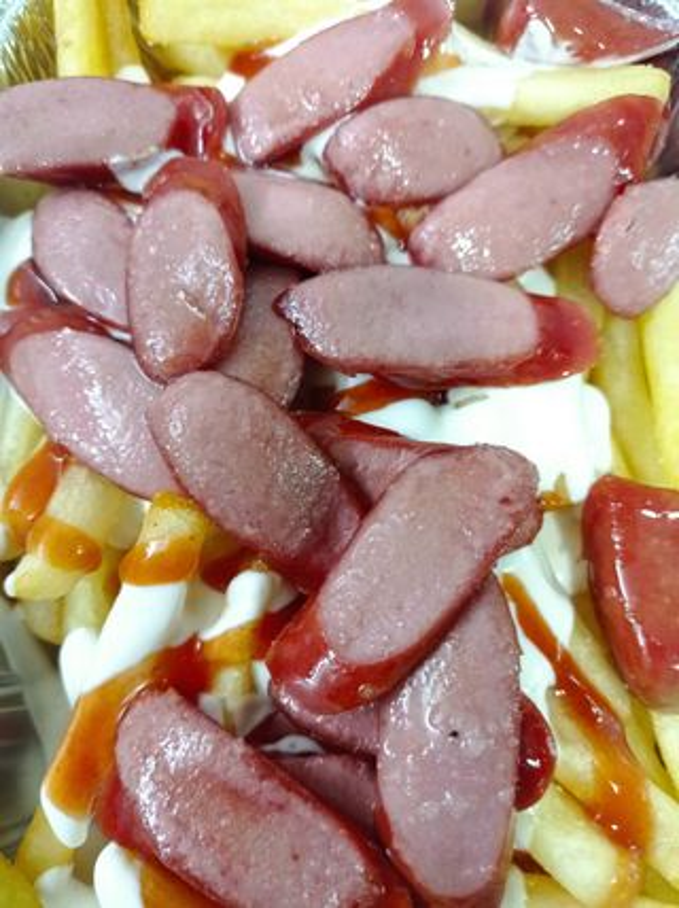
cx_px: 340
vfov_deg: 63.5
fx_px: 734
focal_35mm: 28
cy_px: 454
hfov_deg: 49.7
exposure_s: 1/33.3
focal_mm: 4.74
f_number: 1.79
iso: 186
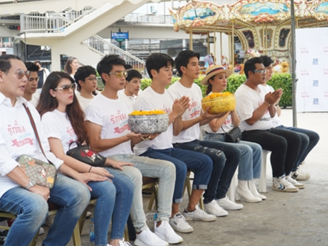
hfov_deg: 32.7
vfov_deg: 24.8
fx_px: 559
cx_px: 149
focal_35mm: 59
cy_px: 123
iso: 200
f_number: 6.3
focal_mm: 54
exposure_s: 1/160
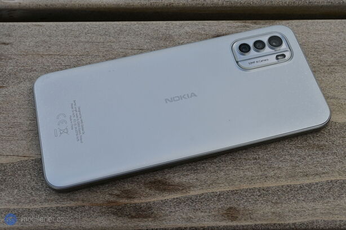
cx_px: 173
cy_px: 115
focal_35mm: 39
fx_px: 375
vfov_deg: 34.2
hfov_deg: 49.6
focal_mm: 26
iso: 100
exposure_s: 1/400
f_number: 10
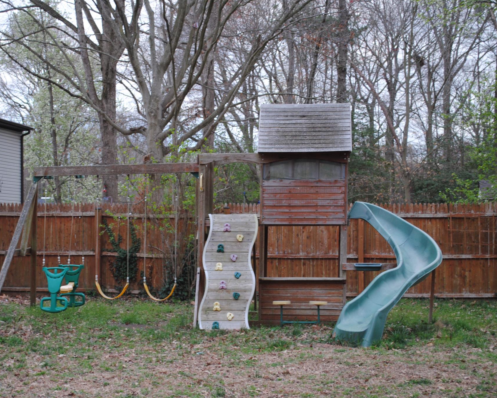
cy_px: 200
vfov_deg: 22.5
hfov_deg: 27.9
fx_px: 1000
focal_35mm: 68
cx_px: 217
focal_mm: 40
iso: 250
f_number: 5.3
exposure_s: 1/30
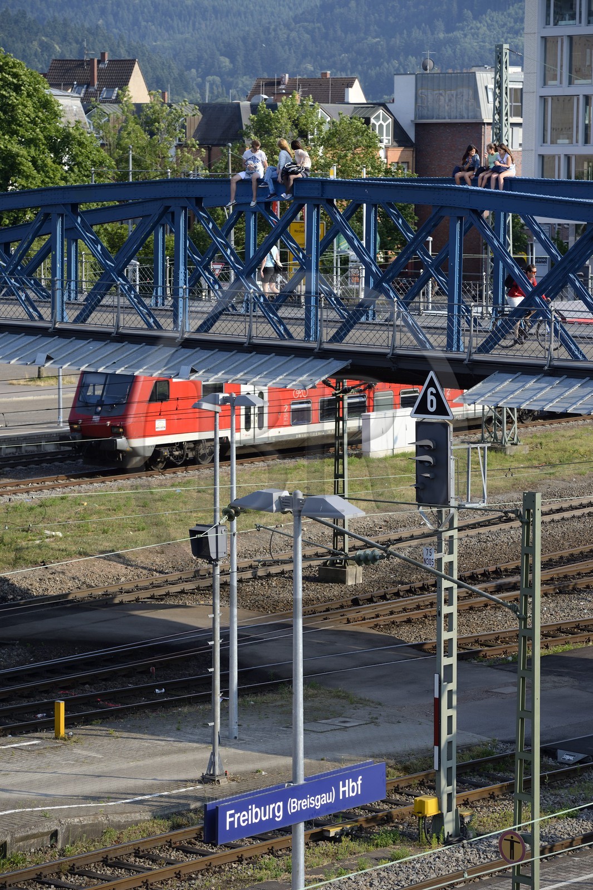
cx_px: 296
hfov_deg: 11.8
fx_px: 2869
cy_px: 445
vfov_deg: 17.7
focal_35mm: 116
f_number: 5.6
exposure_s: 1/500
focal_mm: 116
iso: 200
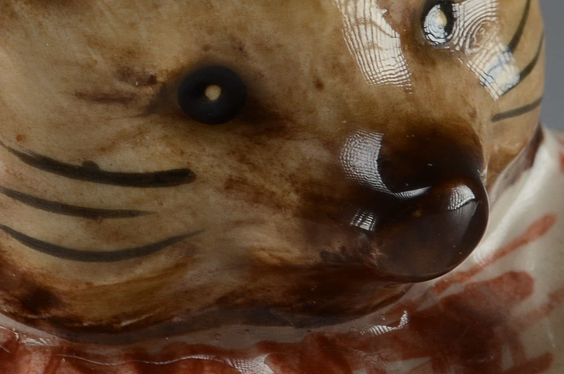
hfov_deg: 8.6
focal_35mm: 240
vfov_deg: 5.7
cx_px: 318
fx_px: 3759
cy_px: 158
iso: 100
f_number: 16
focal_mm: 55
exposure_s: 1/80
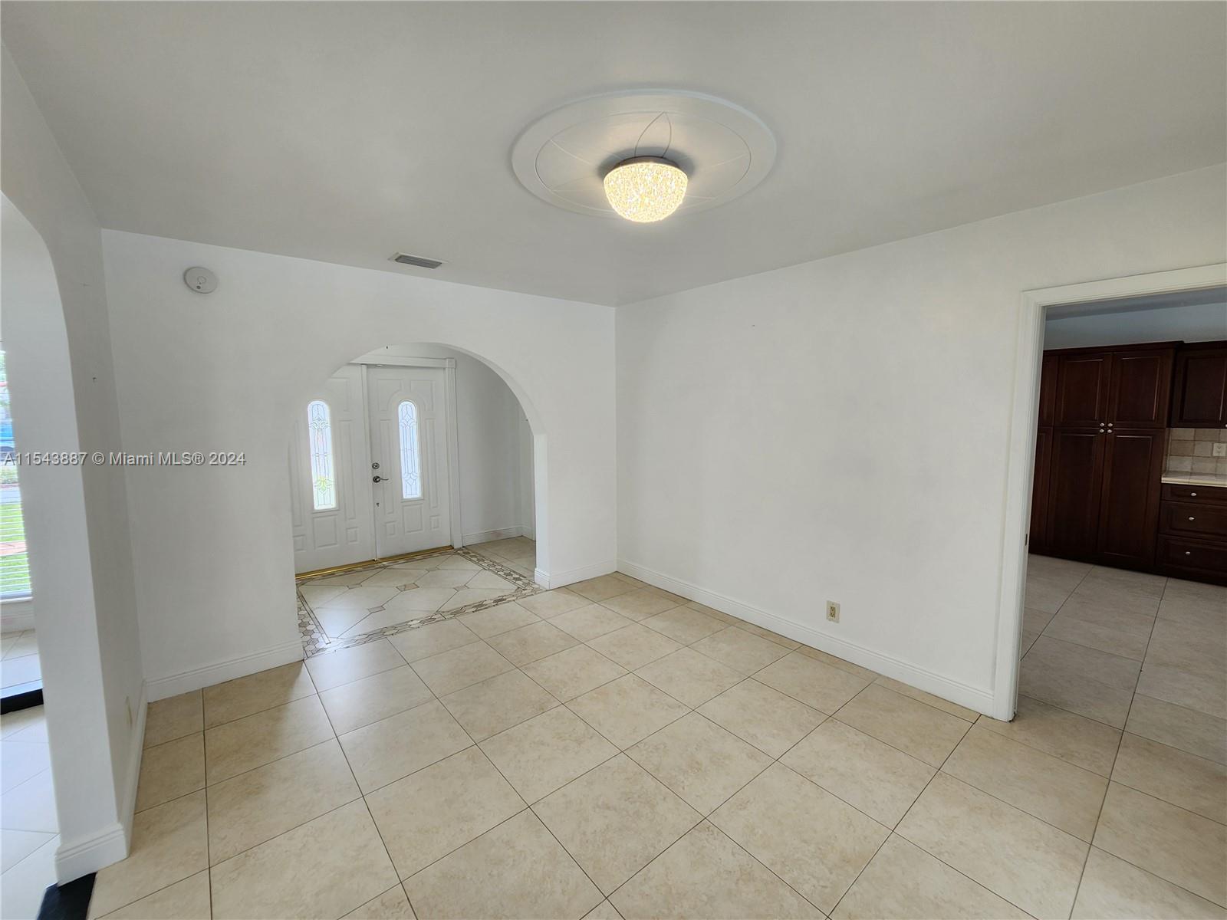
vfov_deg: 89.9
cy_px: 460
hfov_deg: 106.2
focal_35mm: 13
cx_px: 614
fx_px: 461
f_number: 2.2
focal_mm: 2.2
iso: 50
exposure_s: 1/60
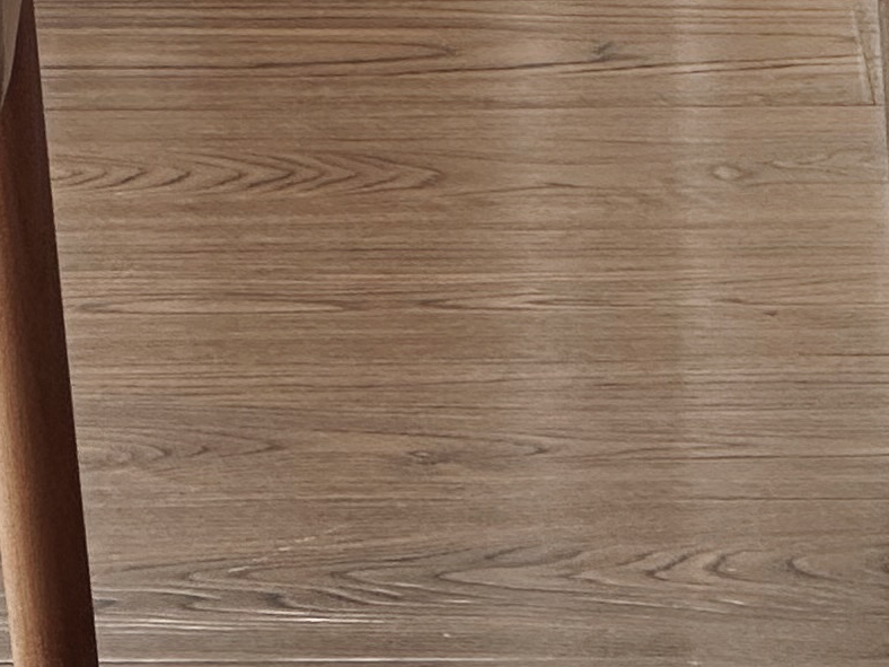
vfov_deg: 3.7
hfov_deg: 5.0
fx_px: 10119
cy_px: -901
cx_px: 257
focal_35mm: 394
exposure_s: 1/99
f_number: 2.8
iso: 32
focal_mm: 9
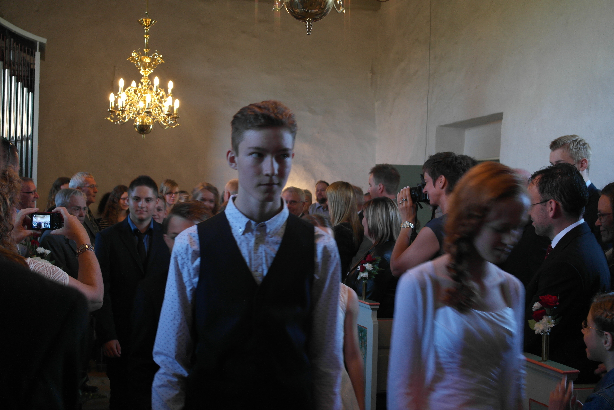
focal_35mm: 53
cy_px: 205
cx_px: 307
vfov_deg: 25.5
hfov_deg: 37.5
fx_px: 904
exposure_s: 1/30
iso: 400
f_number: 4.5
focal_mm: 35
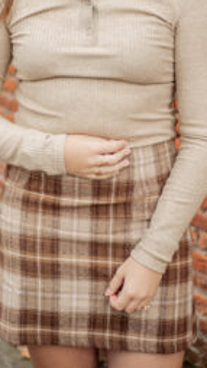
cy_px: 79
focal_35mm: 100
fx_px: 975
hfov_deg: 12.1
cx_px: 80
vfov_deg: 21.1
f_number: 1.8
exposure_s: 1/1000
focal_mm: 50
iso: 1250
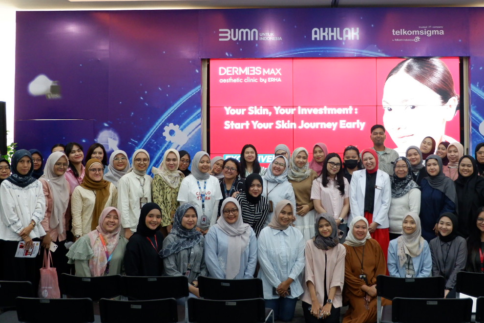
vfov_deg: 31.1
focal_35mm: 43
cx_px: 305
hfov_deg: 45.0
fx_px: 578
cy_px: 121
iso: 1250
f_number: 3.5
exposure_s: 1/70
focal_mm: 16
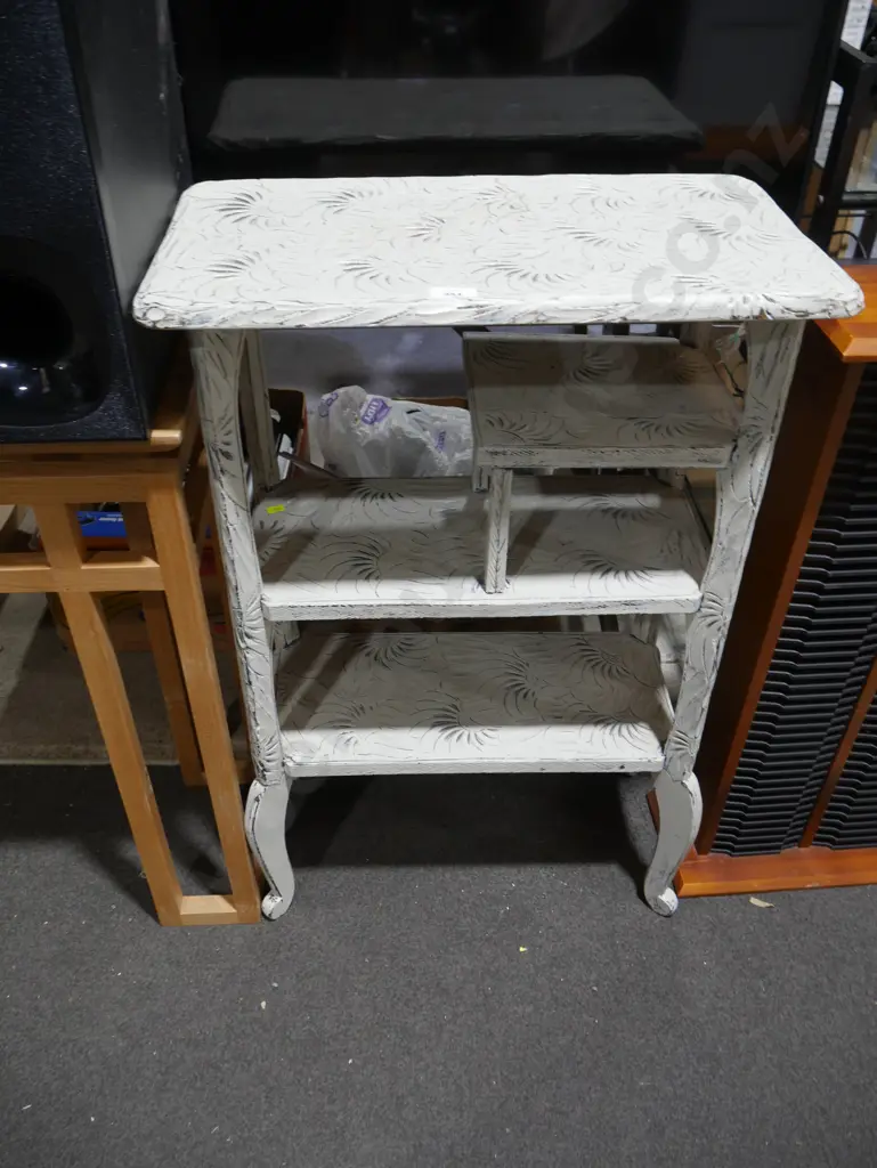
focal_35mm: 28
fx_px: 945
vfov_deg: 63.4
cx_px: 438
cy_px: 584
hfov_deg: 49.8
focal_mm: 14
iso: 400
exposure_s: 1/60
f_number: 4.5
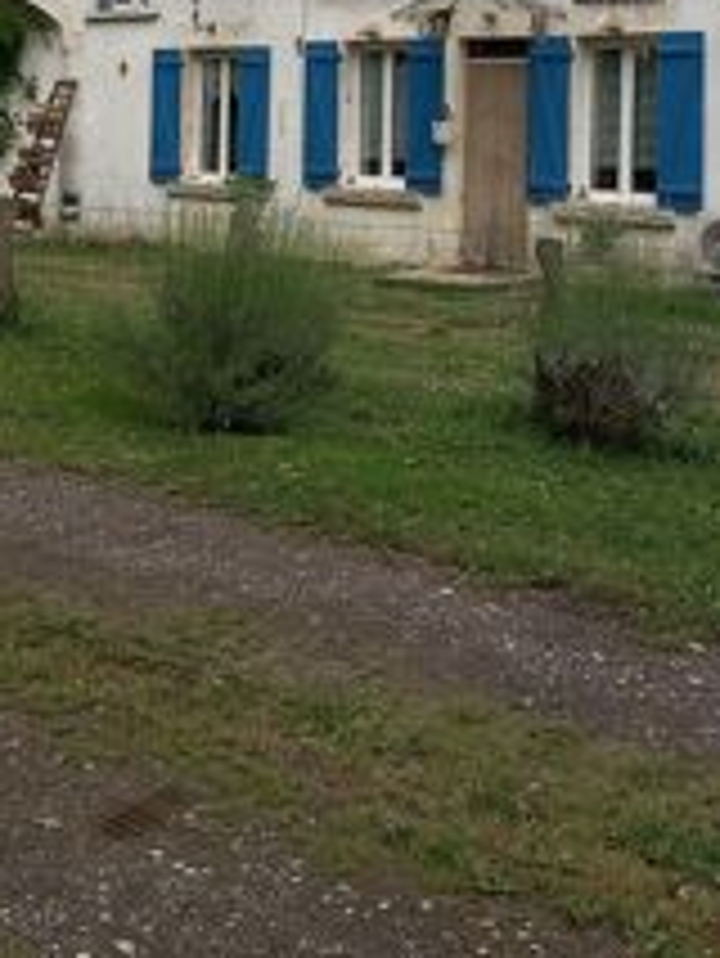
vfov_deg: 33.9
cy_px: 128
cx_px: 351
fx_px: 1496
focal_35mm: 54
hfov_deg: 27.1
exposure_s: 1/455
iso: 20
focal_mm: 4
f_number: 1.8
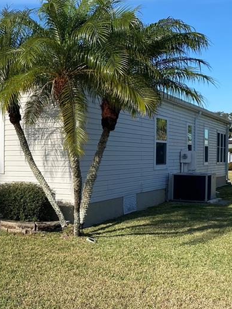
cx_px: -17
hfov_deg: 26.5
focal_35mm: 51
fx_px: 455
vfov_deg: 37.4
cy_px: 170
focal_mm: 4.25
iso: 32
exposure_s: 1/3040
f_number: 1.8
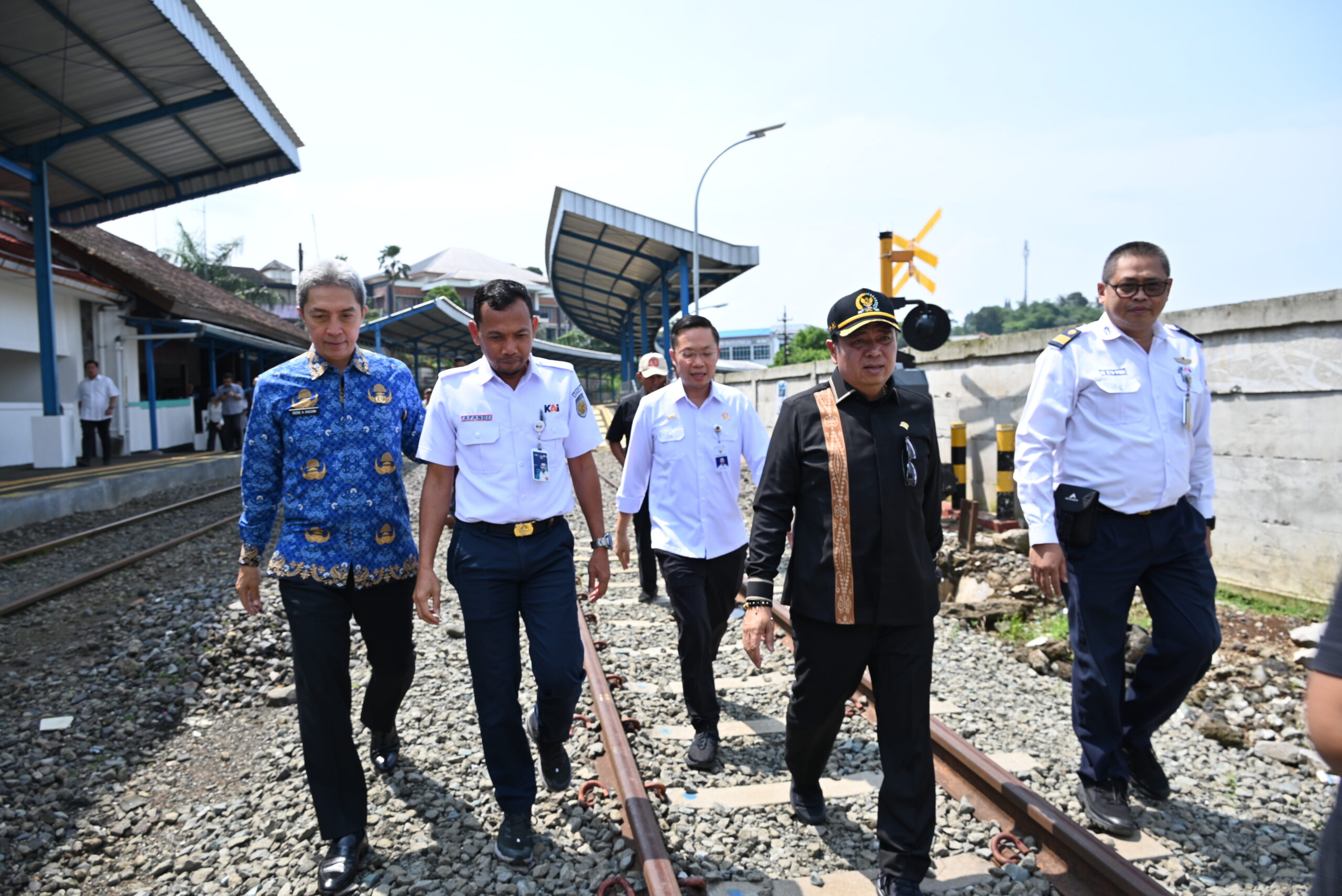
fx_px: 895
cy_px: 448
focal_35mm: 24
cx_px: 671
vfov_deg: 53.2
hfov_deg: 73.7
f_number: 5.6
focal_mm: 24
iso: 100
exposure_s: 1/250
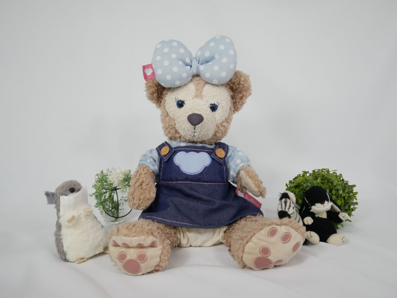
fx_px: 321
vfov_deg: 49.8
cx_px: 198
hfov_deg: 63.4
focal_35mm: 28
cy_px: 149
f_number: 3.6
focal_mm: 14
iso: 400
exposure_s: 1/60
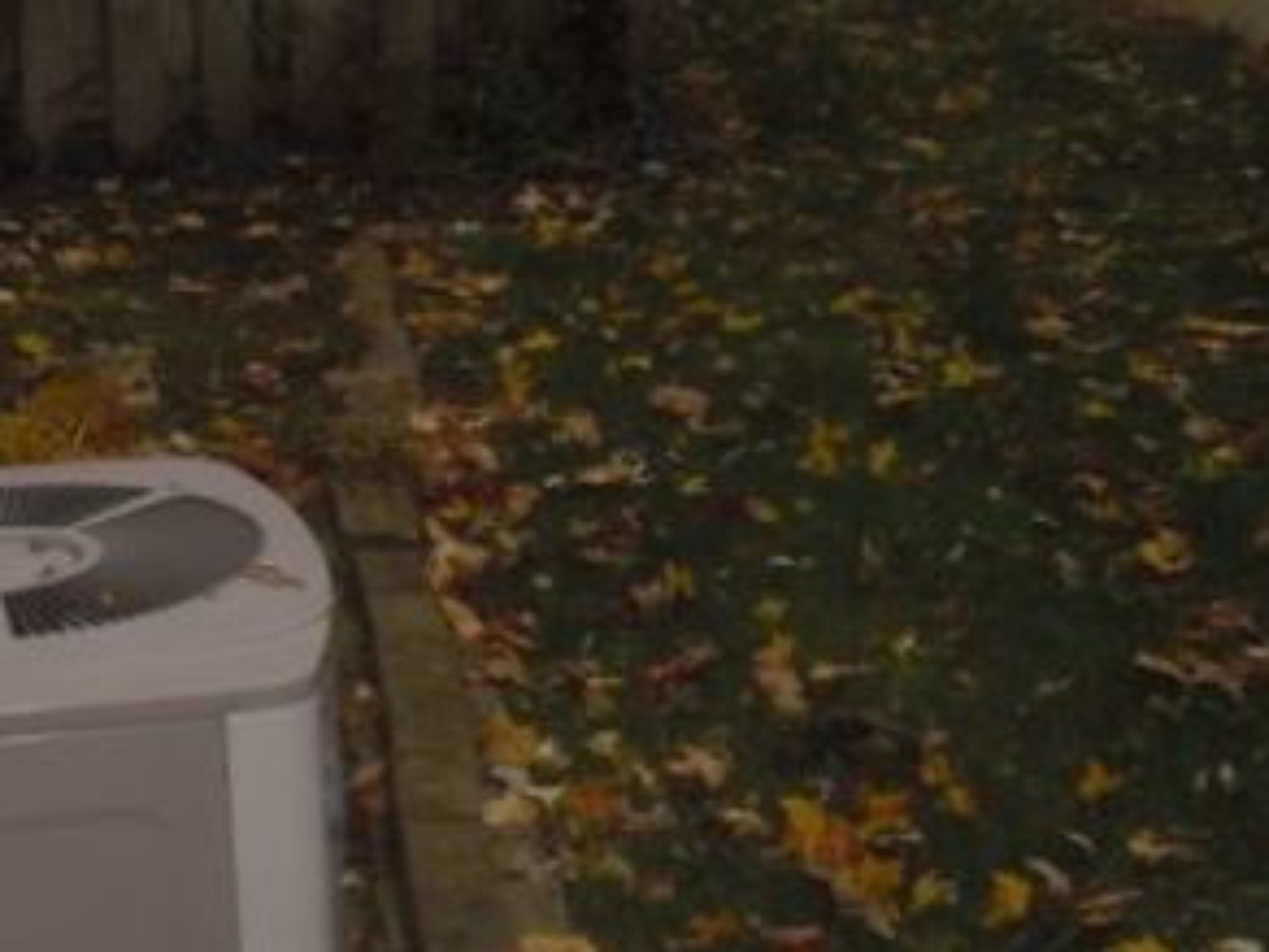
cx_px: 274
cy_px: 800
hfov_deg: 25.6
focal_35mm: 75
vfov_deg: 19.4
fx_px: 2749
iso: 100
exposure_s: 1/160
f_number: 3.5
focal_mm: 6.7
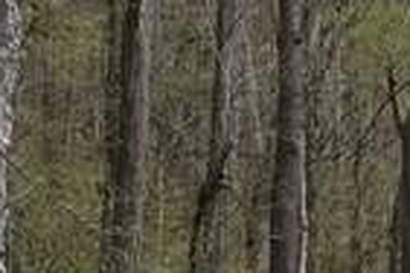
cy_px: 655
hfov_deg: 9.1
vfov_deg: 6.3
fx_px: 2369
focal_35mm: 208
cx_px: 932
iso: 360
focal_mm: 18
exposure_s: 1/500
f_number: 8
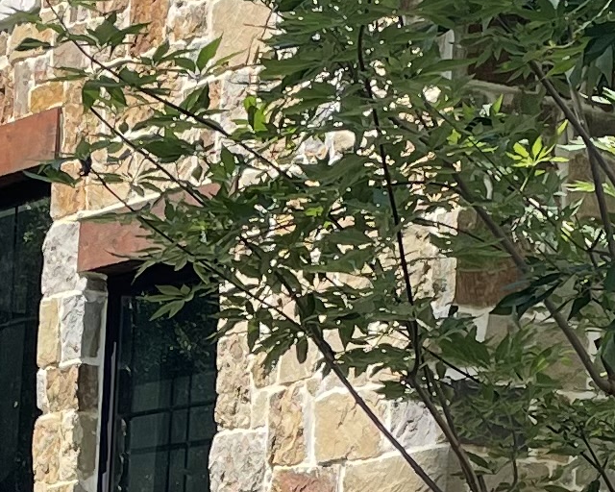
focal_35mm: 160
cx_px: 100
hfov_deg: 12.0
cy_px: 628
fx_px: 2912
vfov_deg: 9.5
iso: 32
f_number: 1.6
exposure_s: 1/1082
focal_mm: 4.2
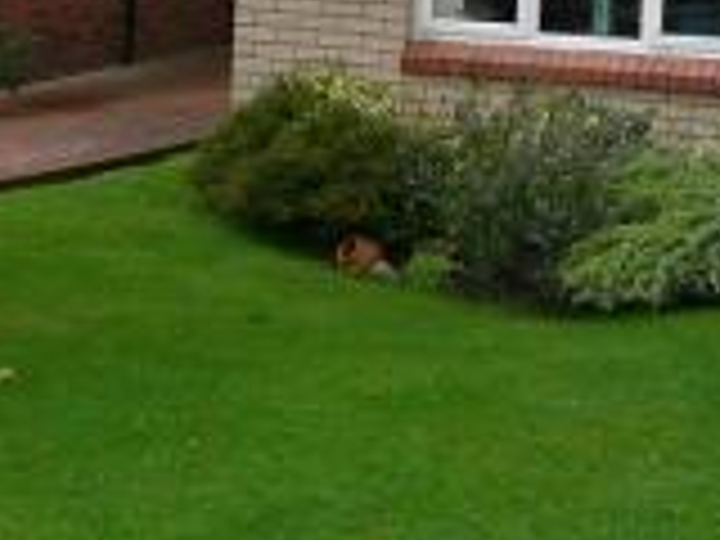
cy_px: -200
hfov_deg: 18.8
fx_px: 2122
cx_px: 695
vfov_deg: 13.8
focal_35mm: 102
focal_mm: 4.6
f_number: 3.3
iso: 100
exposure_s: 1/250
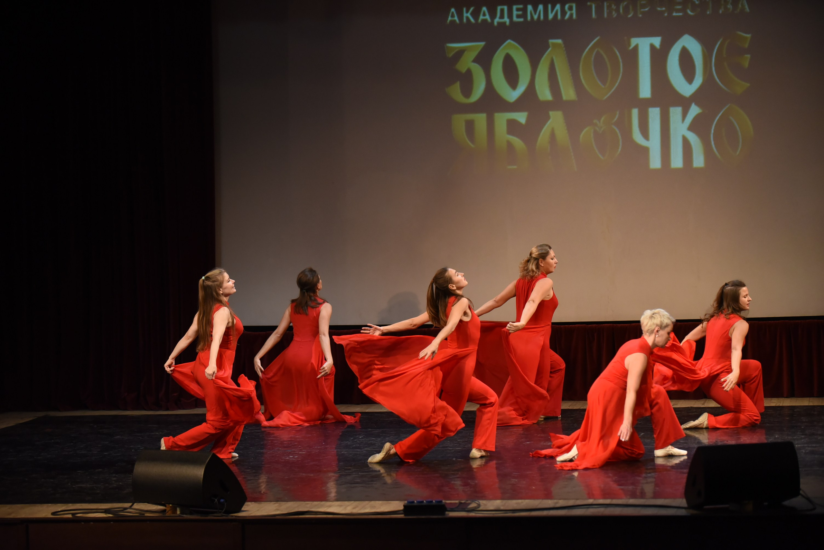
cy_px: 275
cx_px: 412
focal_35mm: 110
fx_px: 2519
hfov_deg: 18.6
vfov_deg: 12.5
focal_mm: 110
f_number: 2.8
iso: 2500
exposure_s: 1/400
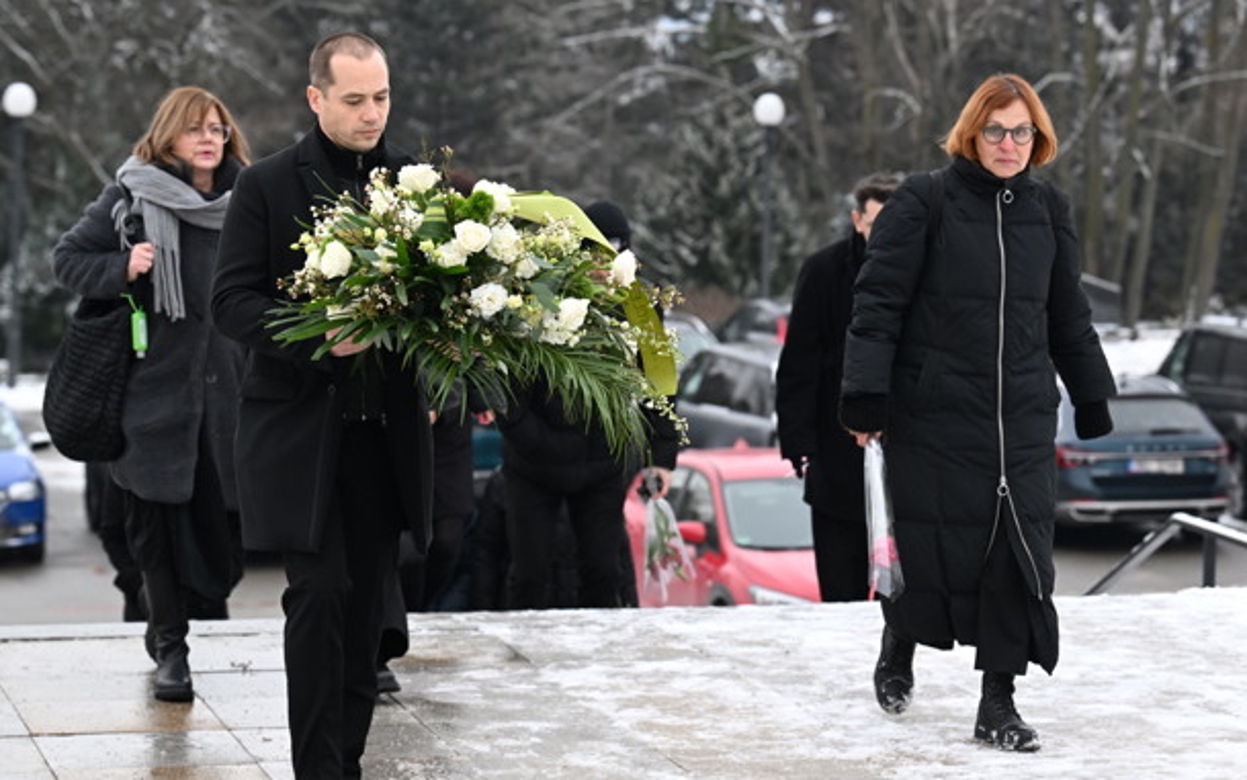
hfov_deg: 16.4
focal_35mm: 127
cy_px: 403
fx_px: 4317
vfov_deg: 10.3
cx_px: 555
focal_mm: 110
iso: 1600
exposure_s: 1/250
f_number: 5
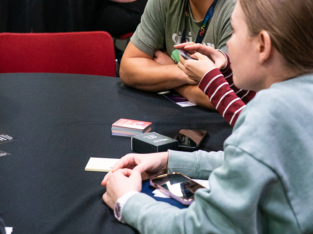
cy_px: 61
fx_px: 913
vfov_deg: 14.6
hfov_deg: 19.5
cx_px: 156
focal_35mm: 101
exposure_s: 1/60
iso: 3200
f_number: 5.6
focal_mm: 70
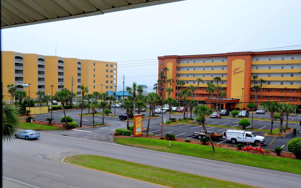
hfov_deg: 52.8
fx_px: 304
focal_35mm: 37
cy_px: 99
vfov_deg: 34.4
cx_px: 151
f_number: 8
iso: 100
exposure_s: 1/250
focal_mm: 24
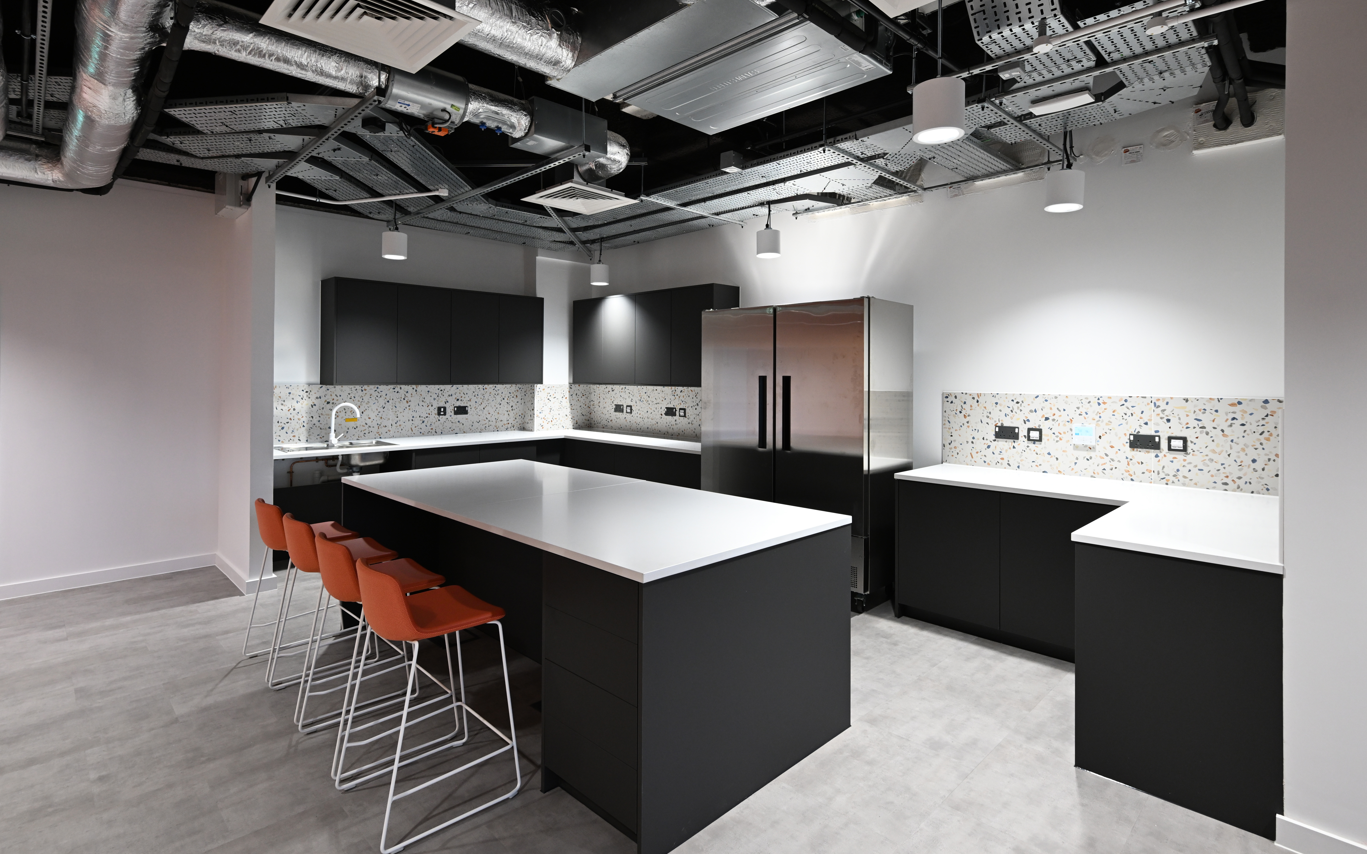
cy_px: 376
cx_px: 673
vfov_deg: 64.8
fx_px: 671
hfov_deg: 91.1
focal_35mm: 18
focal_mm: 16
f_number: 5
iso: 800
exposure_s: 1/30
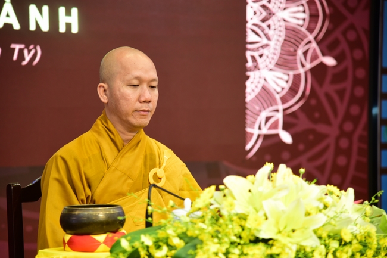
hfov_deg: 17.1
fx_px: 1290
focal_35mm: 120
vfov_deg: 11.4
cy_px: 129
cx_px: 194
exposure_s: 1/25
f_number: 4
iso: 800
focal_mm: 120
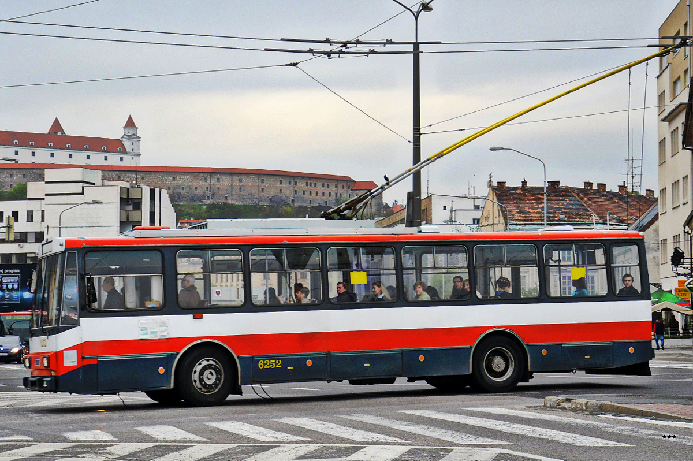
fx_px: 1096
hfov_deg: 35.1
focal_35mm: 57
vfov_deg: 23.7
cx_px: 346
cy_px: 230
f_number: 5.6
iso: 125
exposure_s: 1/125
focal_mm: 38
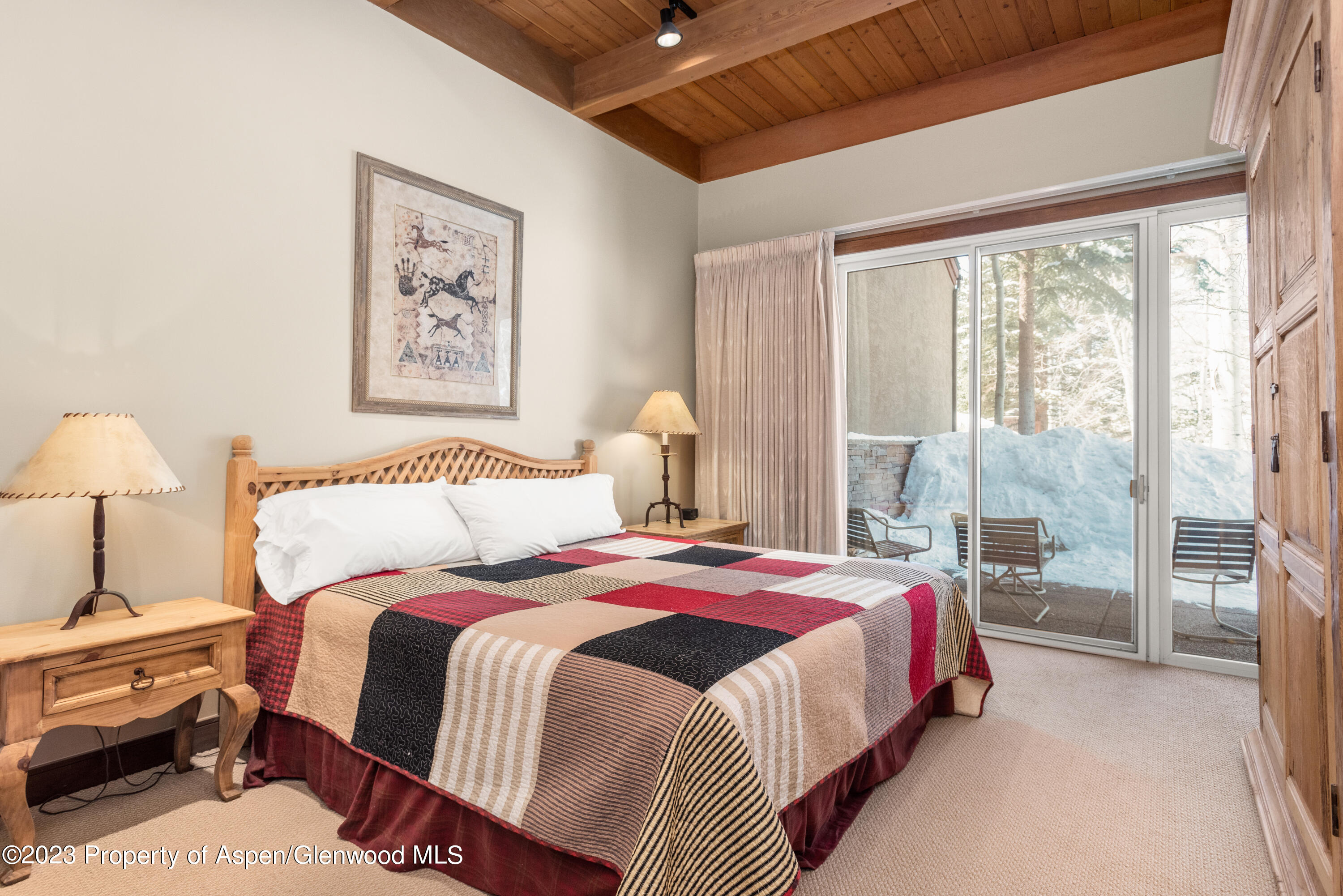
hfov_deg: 86.9
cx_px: 672
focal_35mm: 19
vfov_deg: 64.6
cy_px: 448
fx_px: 709
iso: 640
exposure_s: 1/40
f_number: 7.1
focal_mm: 19
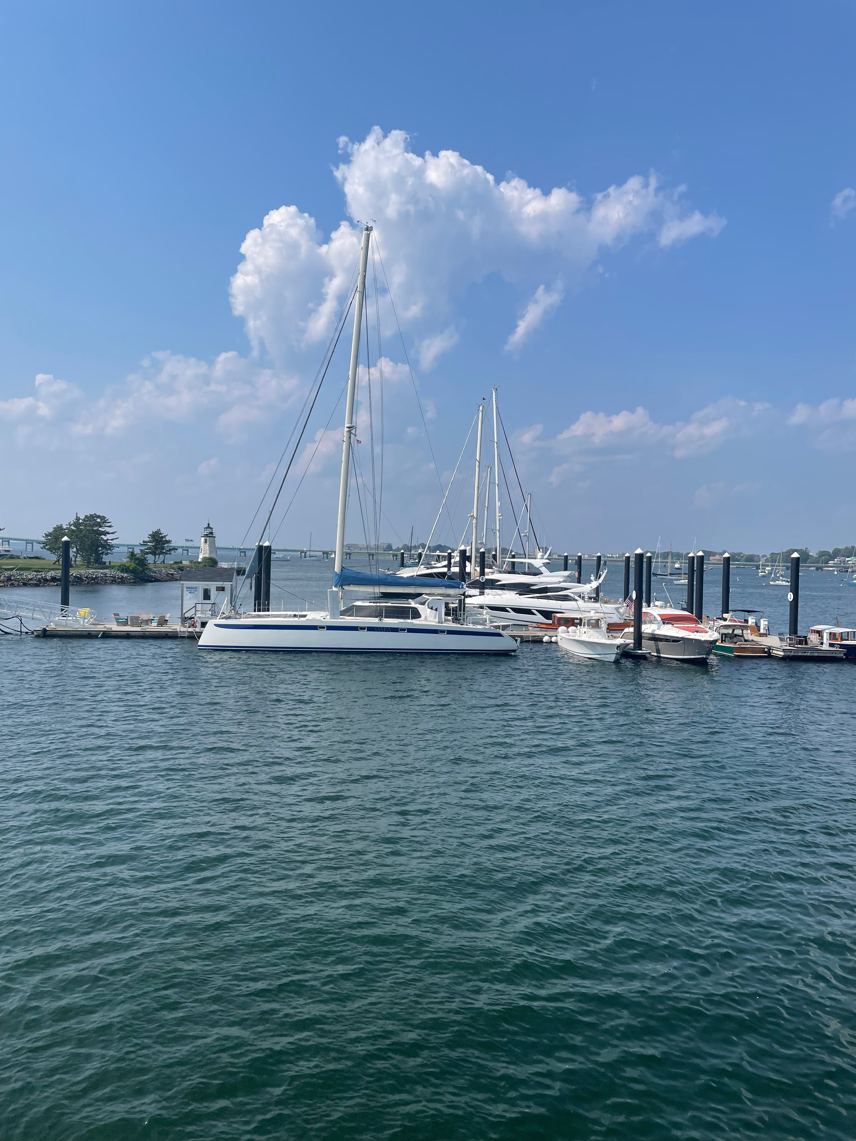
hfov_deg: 53.1
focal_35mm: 26
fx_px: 857
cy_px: 570
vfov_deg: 67.3
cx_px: 428
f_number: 1.6
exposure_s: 1/5291
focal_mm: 4.2
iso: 32
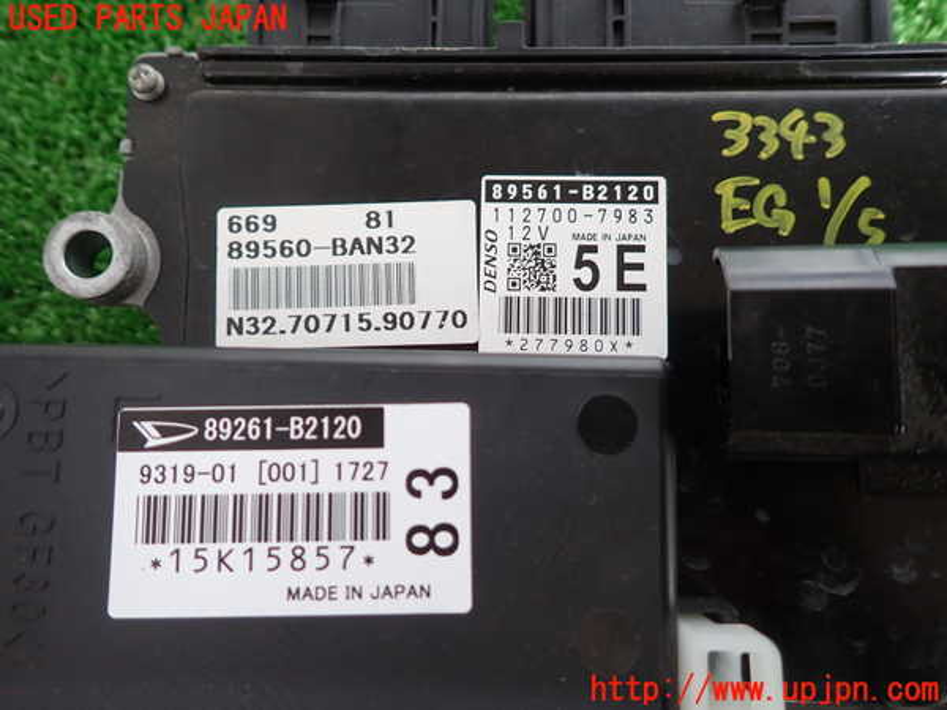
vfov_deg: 54.9
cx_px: 474
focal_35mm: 25
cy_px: 355
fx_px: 684
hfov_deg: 69.4
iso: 200
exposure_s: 1/50
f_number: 2
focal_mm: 4.5
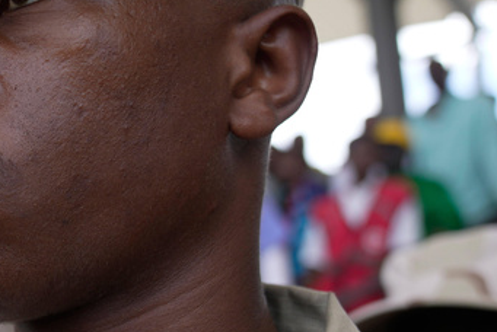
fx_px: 995
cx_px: -54
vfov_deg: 18.9
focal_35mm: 72
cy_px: 196
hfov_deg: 25.9
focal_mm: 24
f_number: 2.8
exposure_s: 1/800
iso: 200
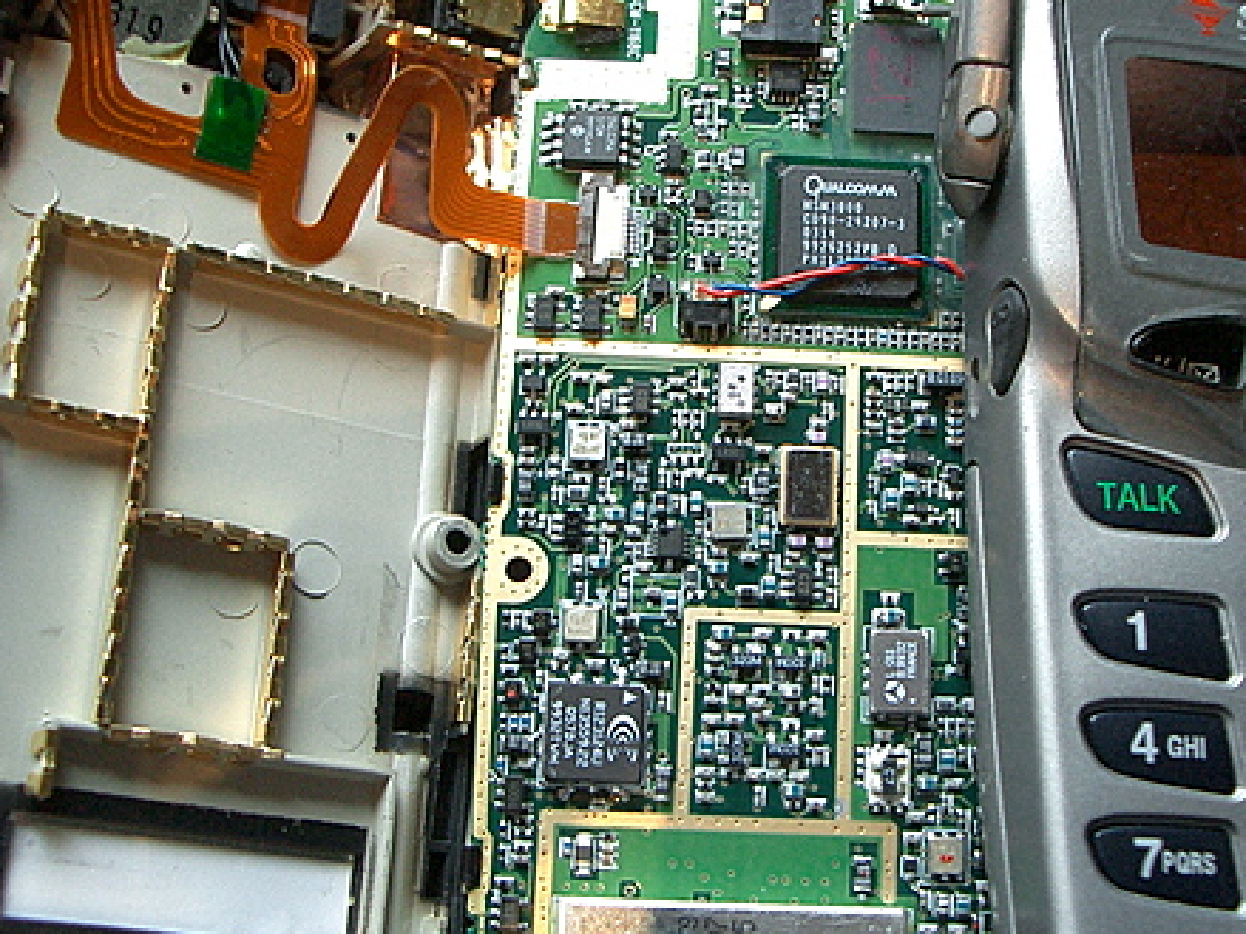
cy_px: 534
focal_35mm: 51
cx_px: 741
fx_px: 1835
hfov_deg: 37.4
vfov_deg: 28.5
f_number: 2.6
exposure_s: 1/60
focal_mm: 5.8
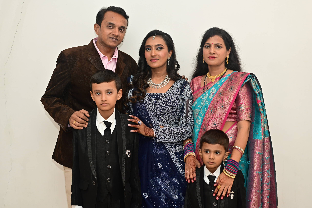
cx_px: 156
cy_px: 104
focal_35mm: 50
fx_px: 433
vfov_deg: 27.0
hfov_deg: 39.6
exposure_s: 1/125
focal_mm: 50
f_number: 2.8
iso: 500
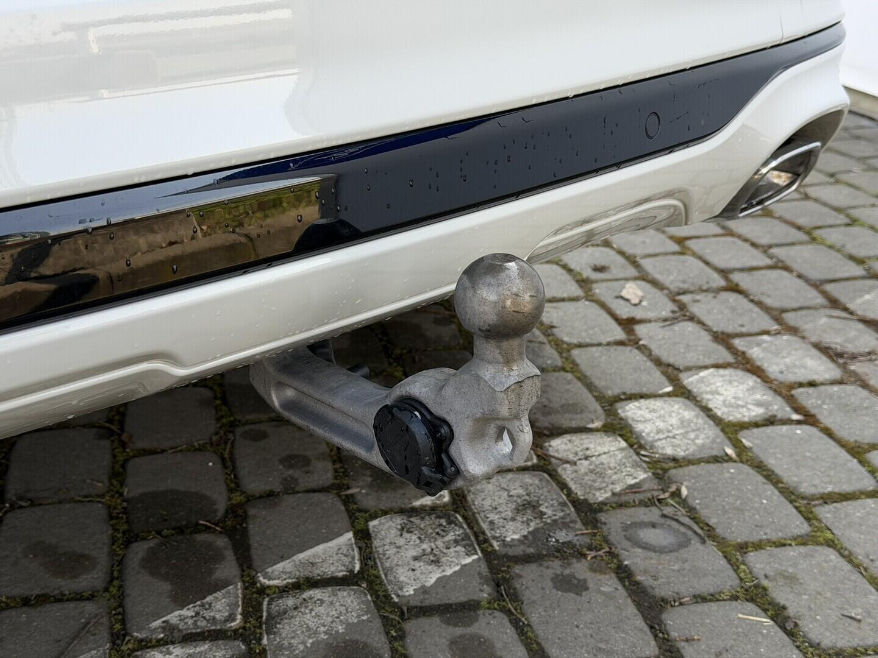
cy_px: 329
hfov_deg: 39.7
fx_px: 1217
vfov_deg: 30.3
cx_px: 439
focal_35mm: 48
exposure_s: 1/538
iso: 64
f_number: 1.78
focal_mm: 6.76
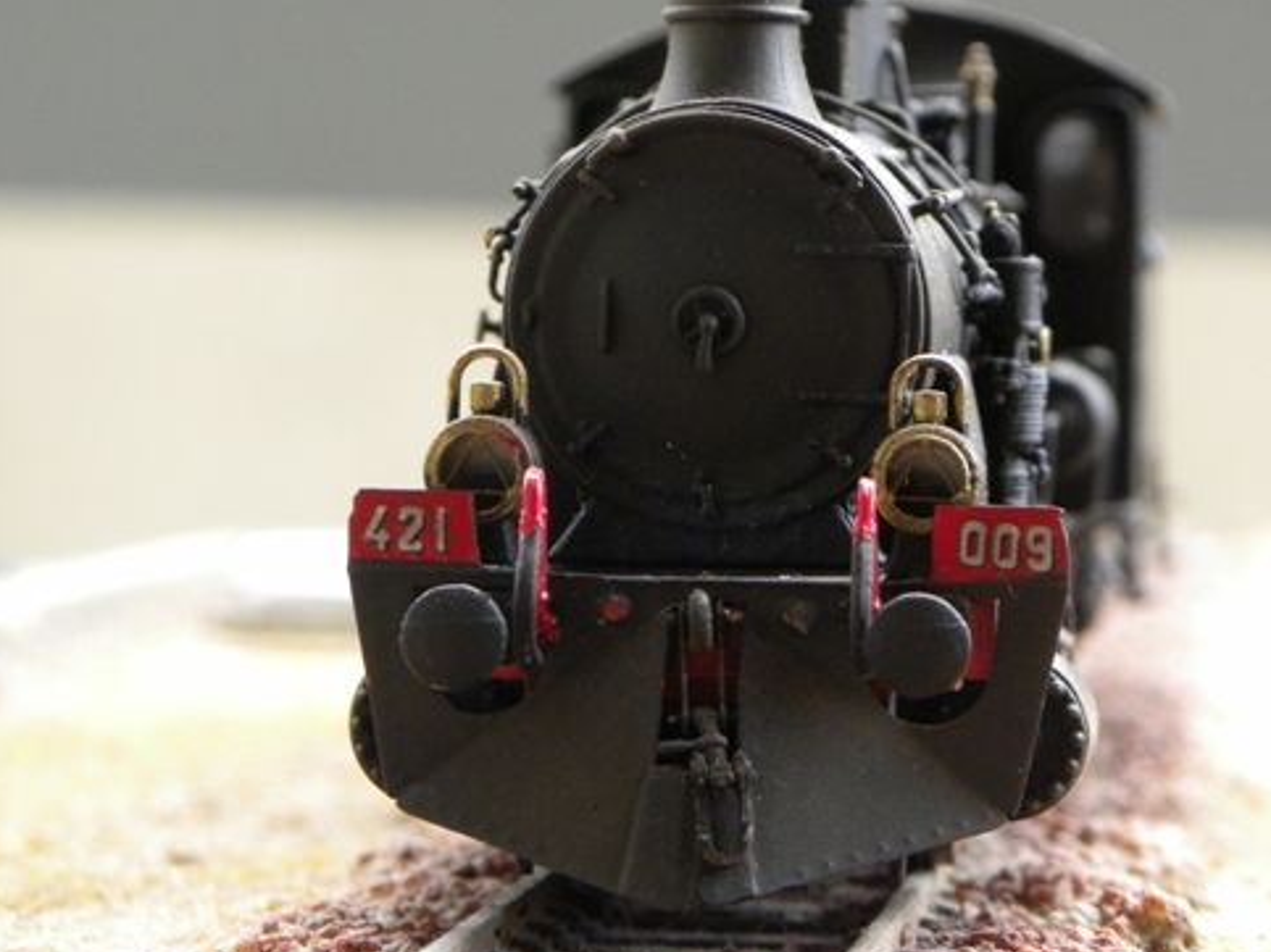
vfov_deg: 8.1
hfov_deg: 10.7
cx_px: 776
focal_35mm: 184
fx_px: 6754
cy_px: 518
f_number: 4
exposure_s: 1/60
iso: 244
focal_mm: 20.8
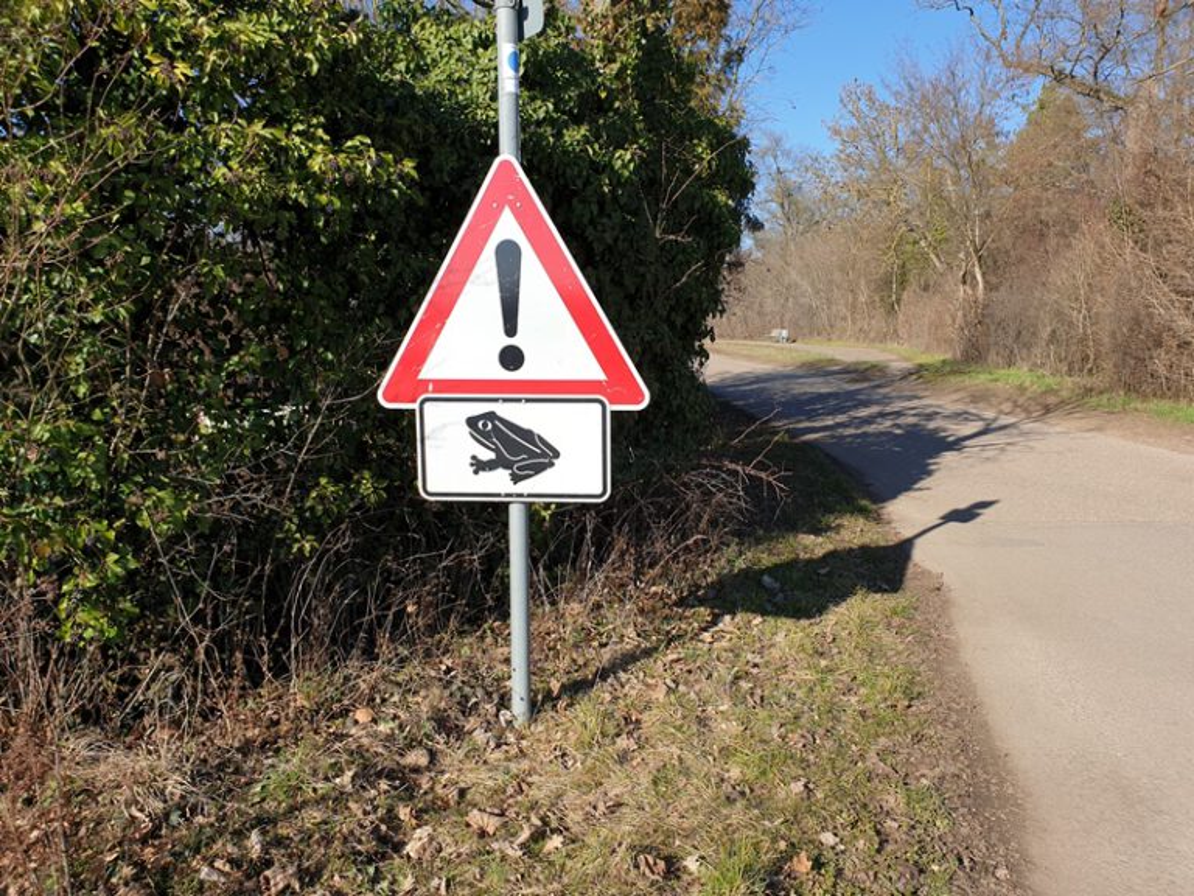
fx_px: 897
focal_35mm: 26
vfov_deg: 53.1
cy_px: 448
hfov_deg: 67.3
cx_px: 597
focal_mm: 4.3
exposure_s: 1/1151
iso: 50
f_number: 2.4
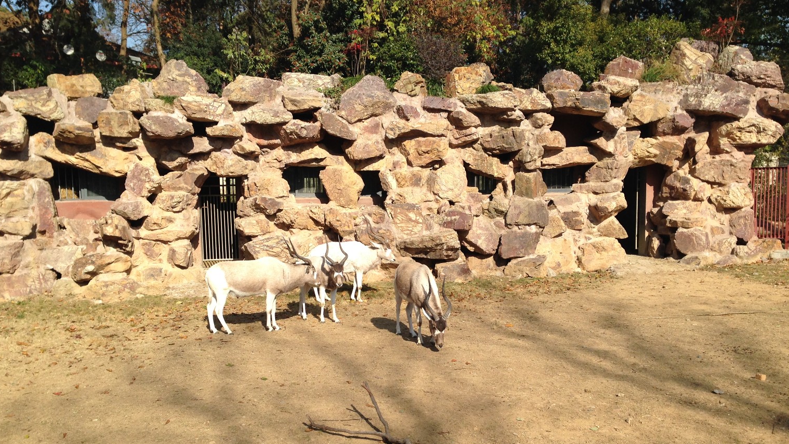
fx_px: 795
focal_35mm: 38
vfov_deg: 31.1
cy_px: 270
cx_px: 395
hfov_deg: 52.8
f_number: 2.4
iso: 50
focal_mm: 4.12
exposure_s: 1/1323
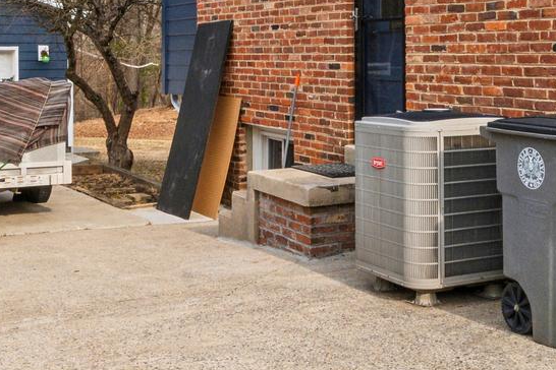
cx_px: 365
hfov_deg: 33.2
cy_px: 63
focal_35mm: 60
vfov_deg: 22.3
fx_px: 927
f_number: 20
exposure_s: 1/100
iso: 640
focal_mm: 16
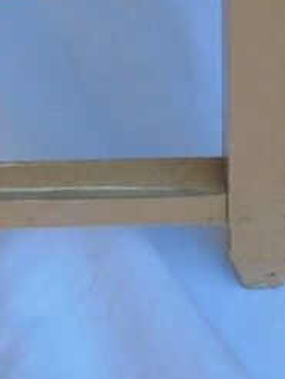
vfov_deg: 13.4
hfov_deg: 10.6
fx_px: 1523
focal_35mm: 139
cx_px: 39
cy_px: -174
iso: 100
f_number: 4.2
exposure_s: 1/125
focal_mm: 6.9
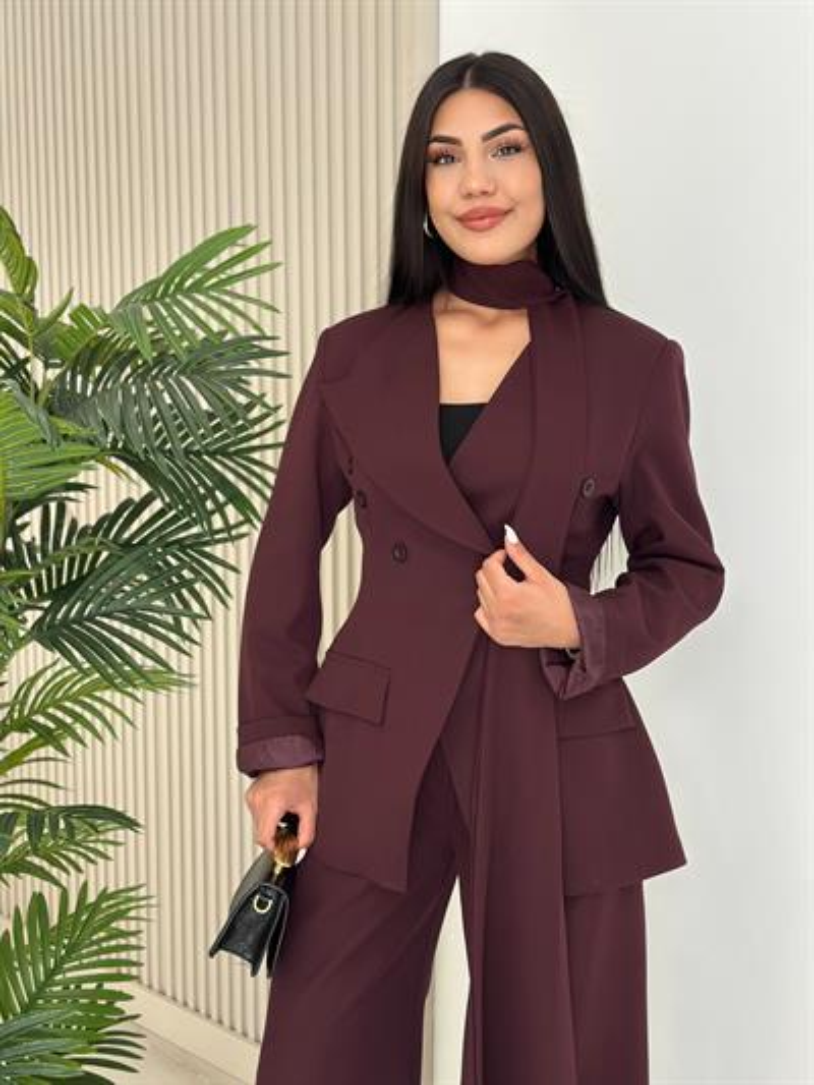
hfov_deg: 30.3
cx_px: 407
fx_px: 1504
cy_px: 542
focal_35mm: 48
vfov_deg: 39.6
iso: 80
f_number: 1.78
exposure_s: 1/226
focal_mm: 6.86
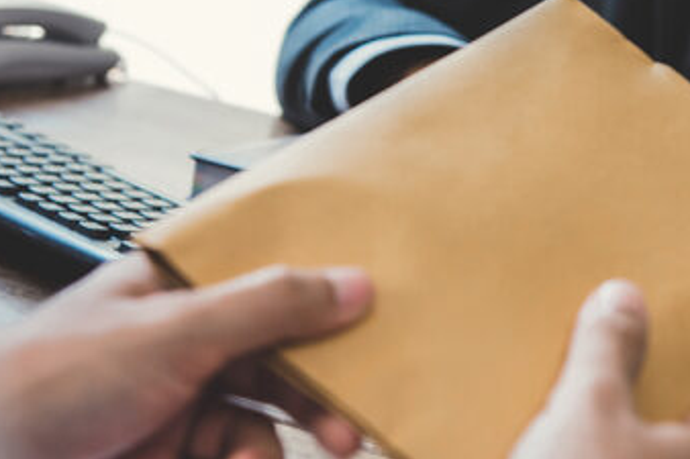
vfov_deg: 10.9
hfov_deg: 16.3
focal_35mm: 125
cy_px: 101
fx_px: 2395
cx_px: 496
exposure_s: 1/100
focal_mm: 55
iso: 250
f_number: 4
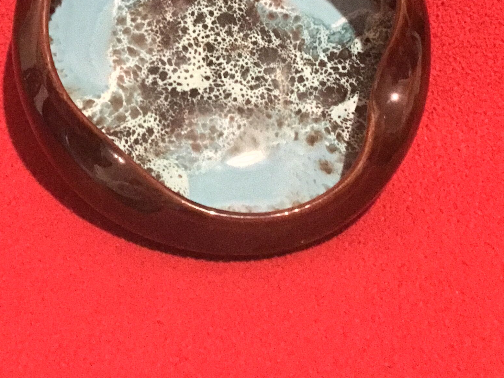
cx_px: 177
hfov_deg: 29.7
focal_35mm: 65
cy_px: 50
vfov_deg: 22.1
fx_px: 946
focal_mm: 3.3
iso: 800
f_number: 2.4
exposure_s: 1/17
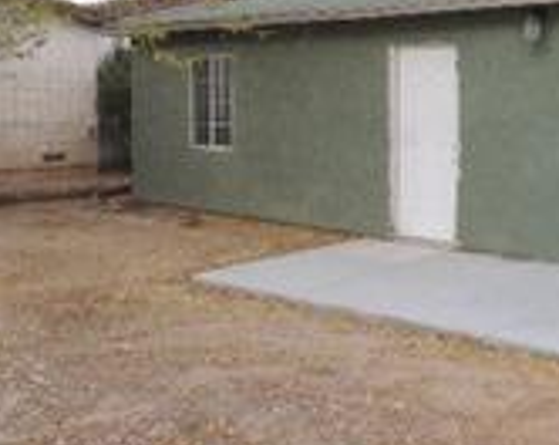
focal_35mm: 49
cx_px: 519
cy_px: 121
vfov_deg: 30.3
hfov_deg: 35.5
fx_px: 809
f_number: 7.4
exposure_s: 1/30
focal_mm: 4.3
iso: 125
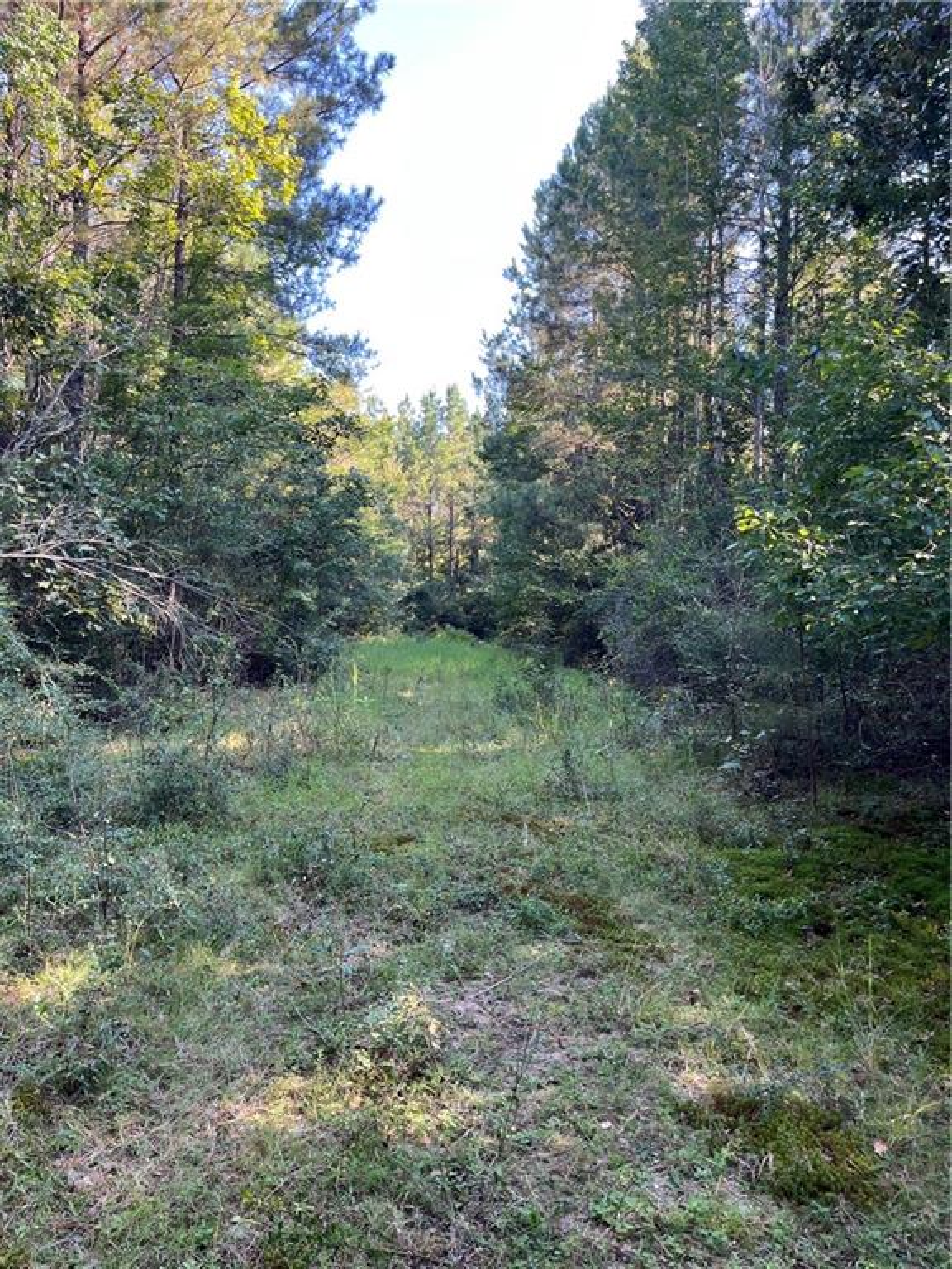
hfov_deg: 53.1
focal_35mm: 26
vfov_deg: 67.3
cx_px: 476
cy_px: 634
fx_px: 953
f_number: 1.6
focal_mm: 5.1
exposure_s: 1/124
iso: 32
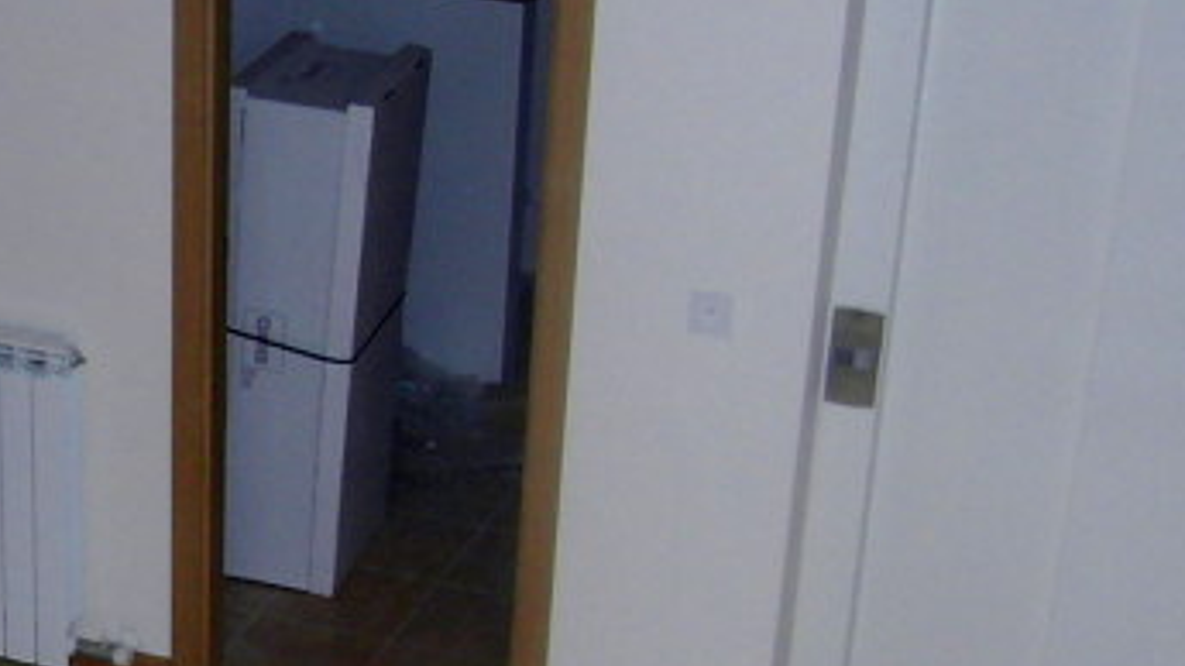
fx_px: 2859
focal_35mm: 91
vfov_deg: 13.1
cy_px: 656
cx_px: 82
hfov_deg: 22.7
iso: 100
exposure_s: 1/40
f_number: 2.8
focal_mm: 4.3
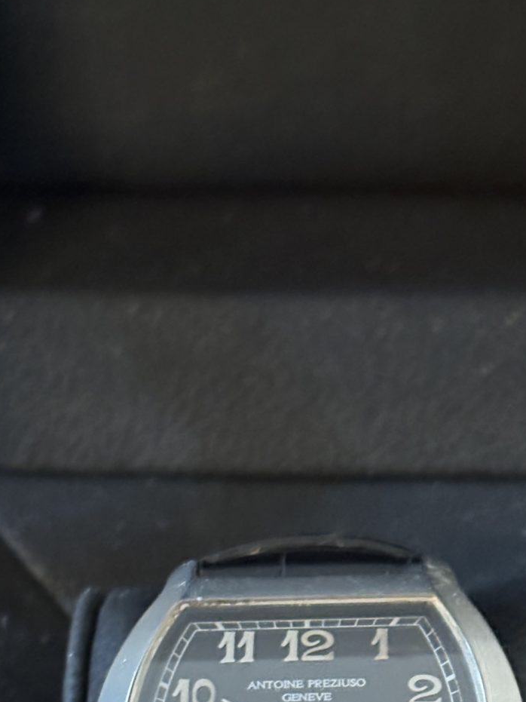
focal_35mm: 143
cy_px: 786
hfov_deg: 10.4
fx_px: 2898
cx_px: 282
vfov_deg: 13.5
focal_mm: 5.96
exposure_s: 1/20
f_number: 1.6
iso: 500
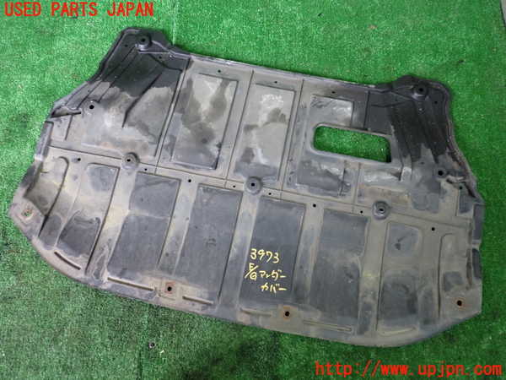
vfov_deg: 46.8
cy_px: 190
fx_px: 439
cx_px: 253
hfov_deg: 60.0
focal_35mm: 30
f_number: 2.3
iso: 640
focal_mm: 5.4
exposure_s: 1/30
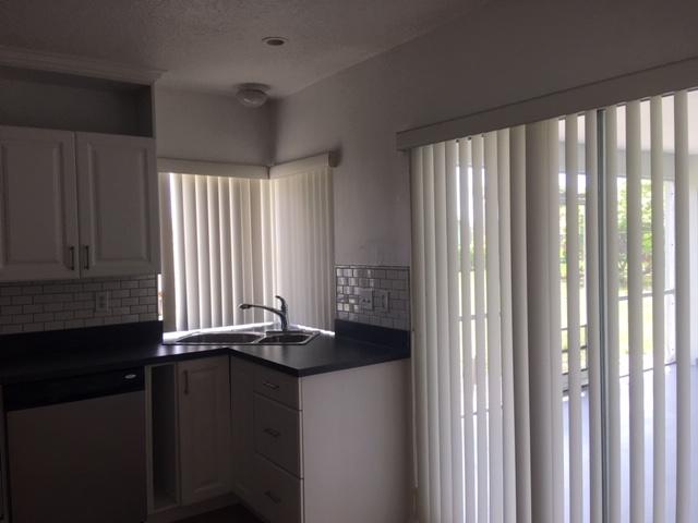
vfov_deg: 48.2
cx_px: 349
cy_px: 262
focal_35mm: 29
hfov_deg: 61.7
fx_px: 585
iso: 40
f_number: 2.2
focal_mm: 4.15
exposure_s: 1/120
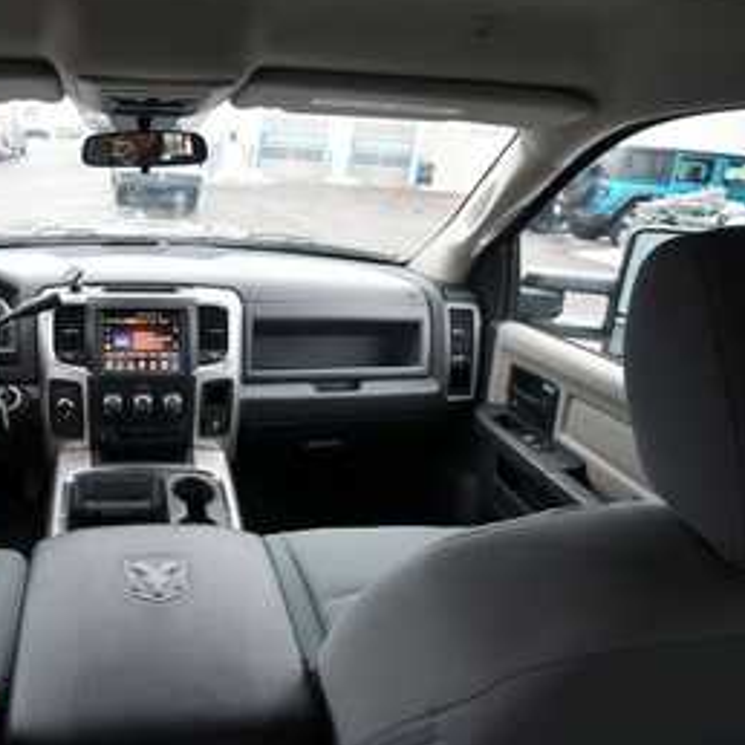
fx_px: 609
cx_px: 170
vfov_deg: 62.9
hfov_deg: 59.0
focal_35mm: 25
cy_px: 368
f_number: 4.8
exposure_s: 1/250
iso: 800
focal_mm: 13
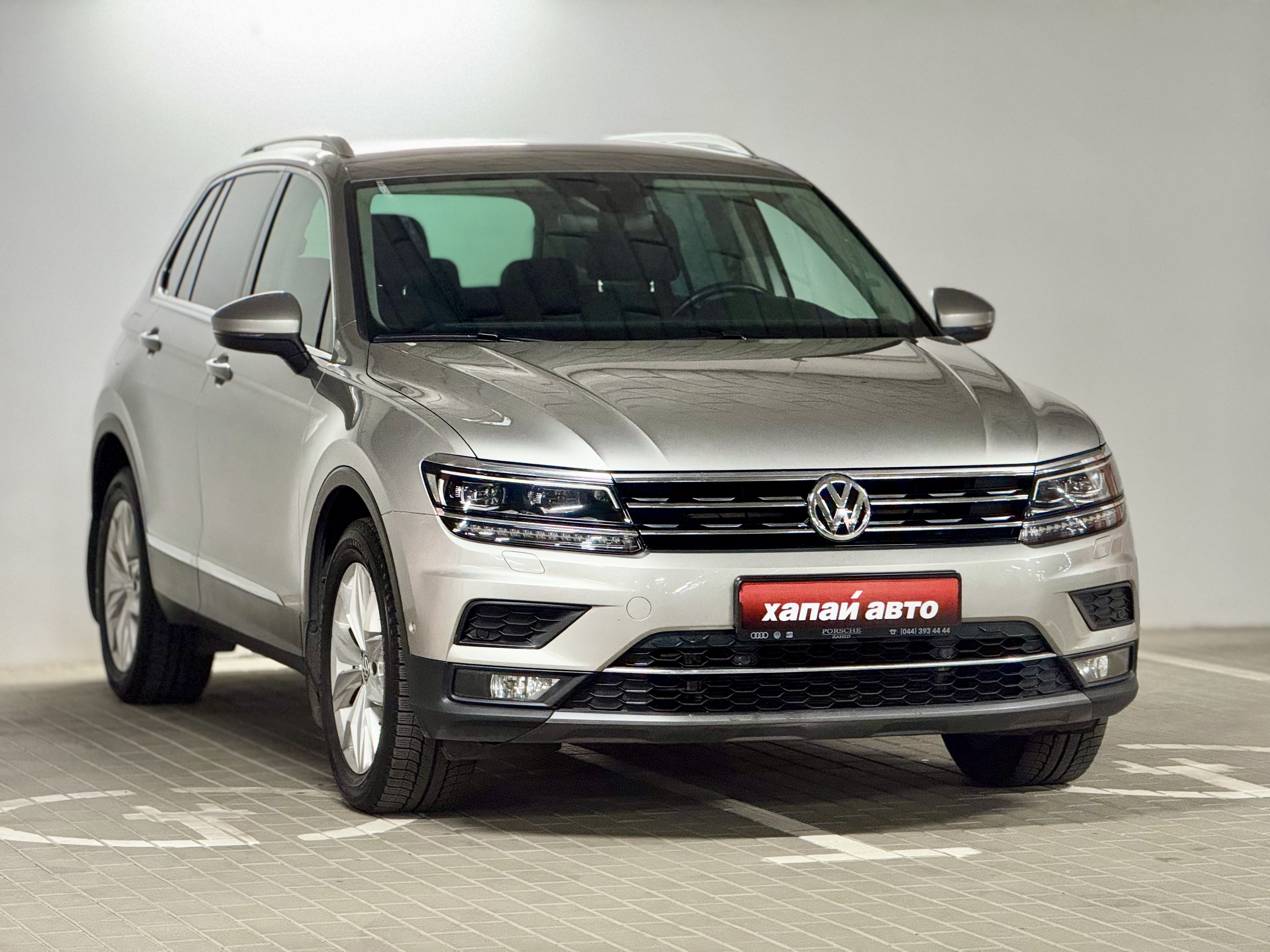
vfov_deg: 12.3
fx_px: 4403
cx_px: 635
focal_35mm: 120
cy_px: 476
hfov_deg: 16.4
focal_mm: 15.66
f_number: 2.8
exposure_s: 1/60
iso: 500
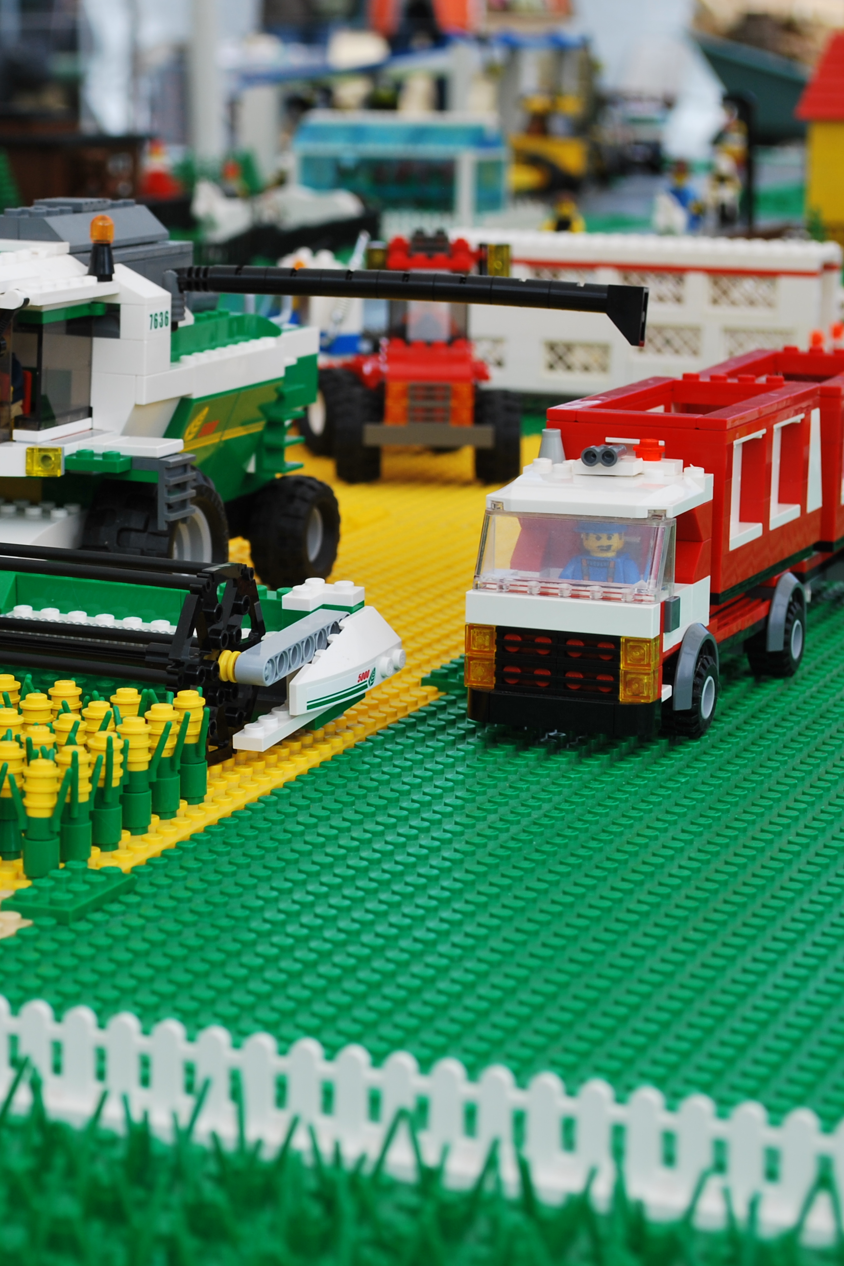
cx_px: 87
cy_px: 632
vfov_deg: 20.6
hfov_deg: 13.7
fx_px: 3482
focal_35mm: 99
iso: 100
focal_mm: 44
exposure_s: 1/250
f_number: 8
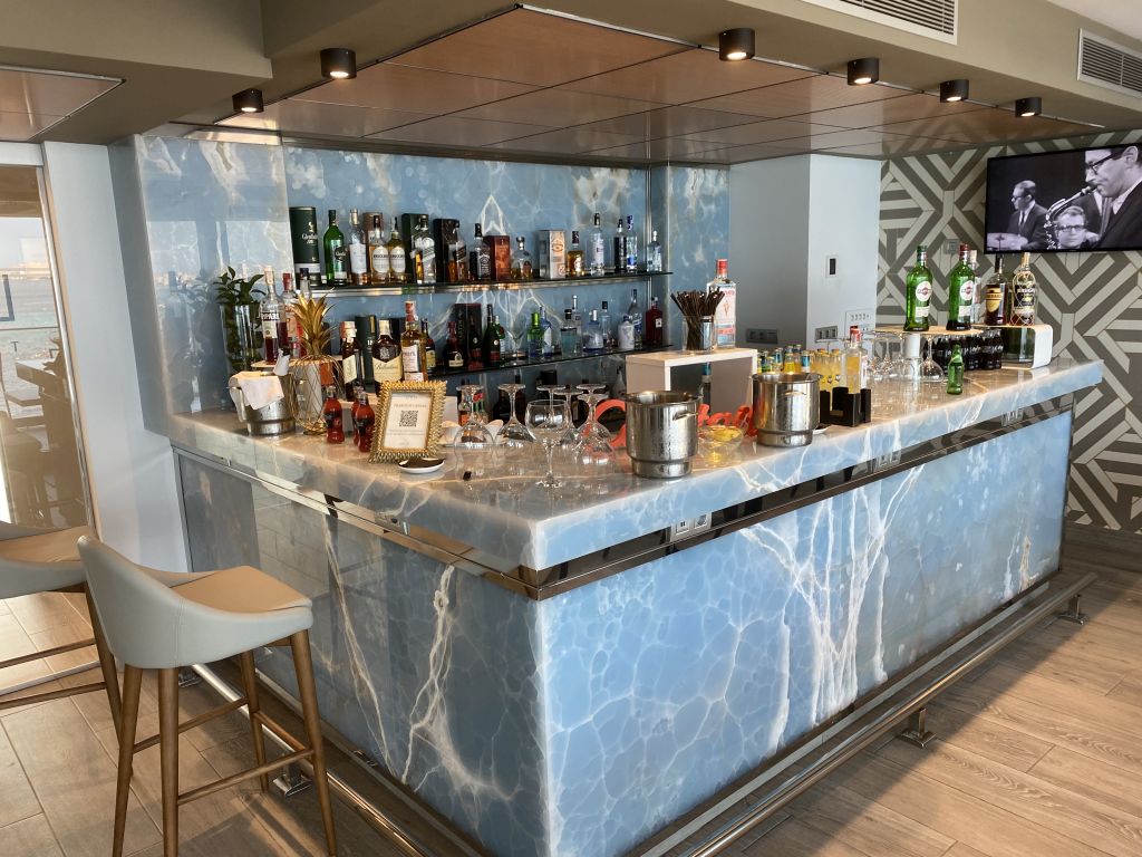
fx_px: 858
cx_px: 571
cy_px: 428
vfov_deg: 53.1
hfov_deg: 67.3
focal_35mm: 26
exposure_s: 1/100
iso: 80
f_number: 1.8
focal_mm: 4.25
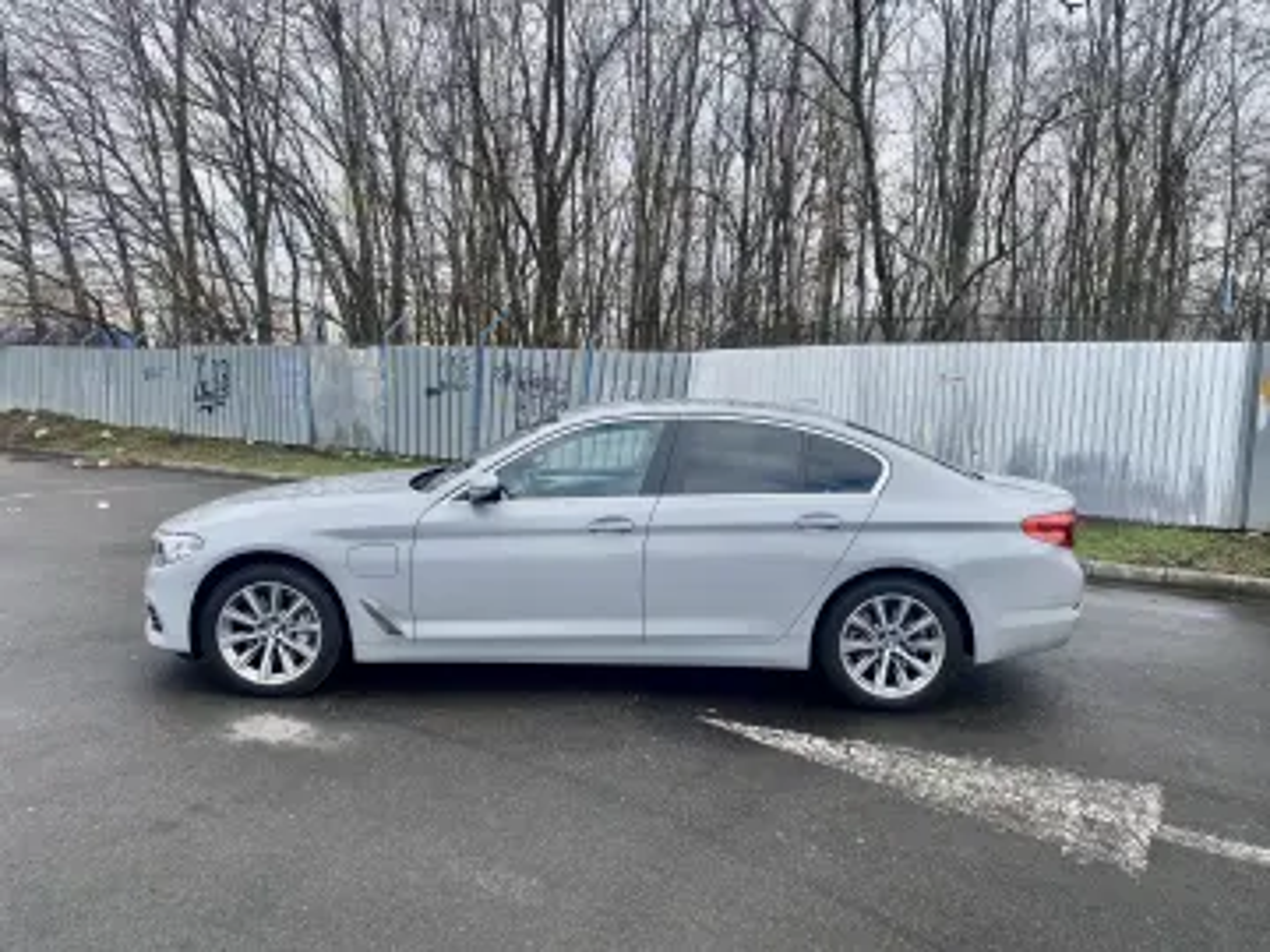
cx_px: 635
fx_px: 954
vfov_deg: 53.1
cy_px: 476
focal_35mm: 26
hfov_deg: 67.3
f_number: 1.8
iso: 32
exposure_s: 1/827
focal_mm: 4.25
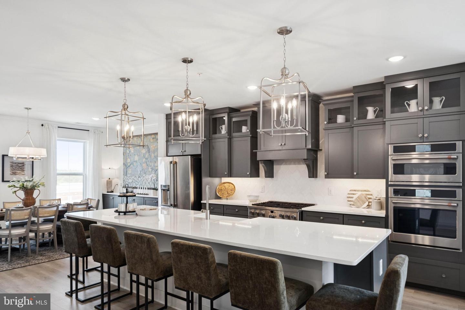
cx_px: 232
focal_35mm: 22
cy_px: 155
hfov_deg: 78.6
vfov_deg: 57.2
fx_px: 284
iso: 400
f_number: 7.1
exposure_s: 1/60
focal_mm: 14.5
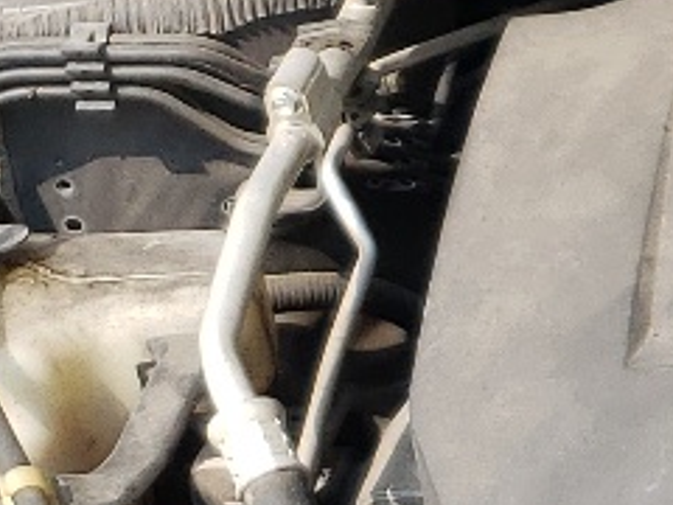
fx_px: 3363
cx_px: 1366
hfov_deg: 10.5
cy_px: 429
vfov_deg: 8.6
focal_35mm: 173
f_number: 1.5
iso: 50
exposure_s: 1/1667
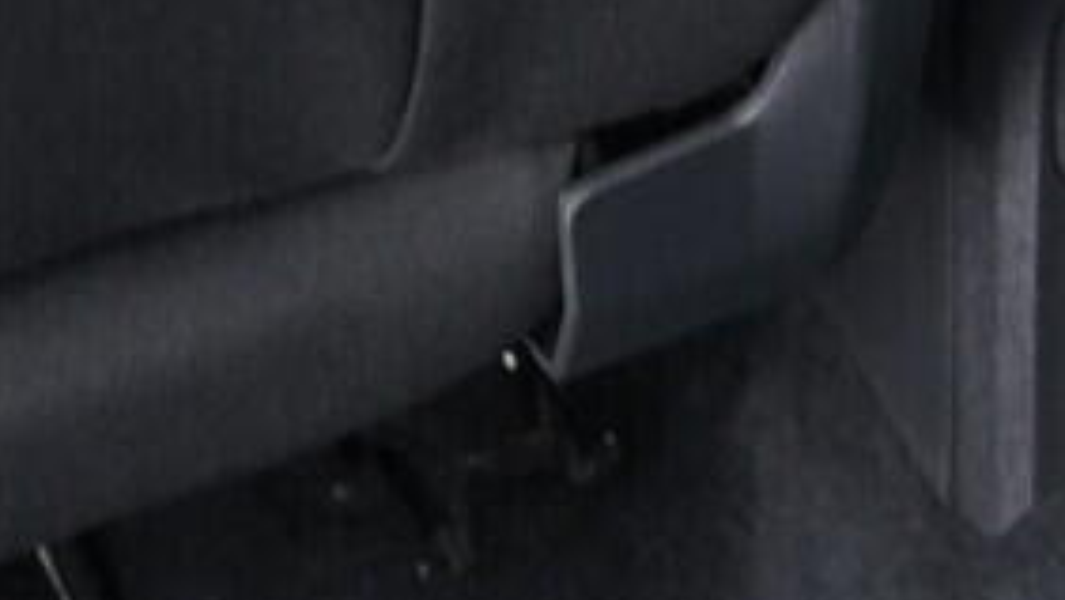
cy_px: -258
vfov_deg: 8.7
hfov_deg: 14.3
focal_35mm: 137
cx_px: 1767
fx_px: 3871
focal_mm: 24
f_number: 2.8
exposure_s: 1/40
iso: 2500
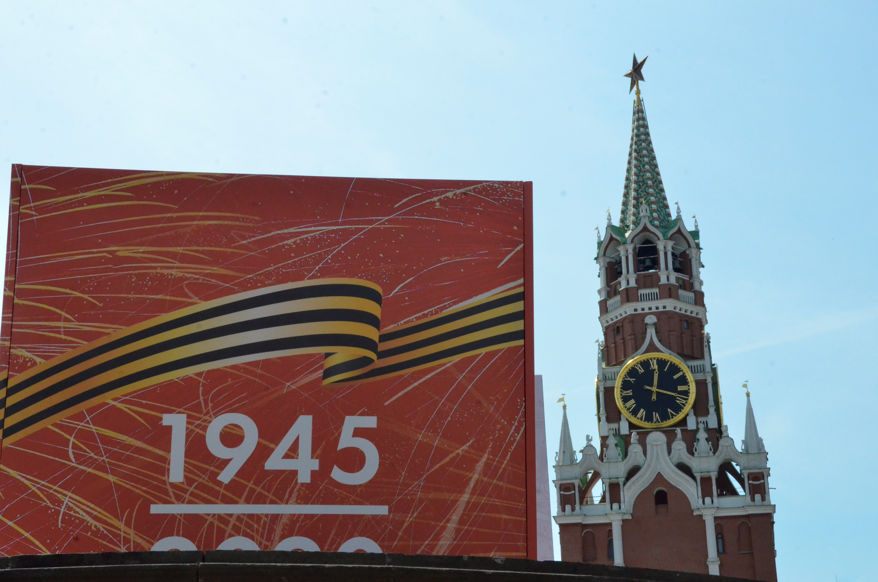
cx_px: 439
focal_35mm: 63
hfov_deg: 32.0
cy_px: 291
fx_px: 1533
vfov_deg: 21.5
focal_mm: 42
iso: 2500
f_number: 18
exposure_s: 1/1250
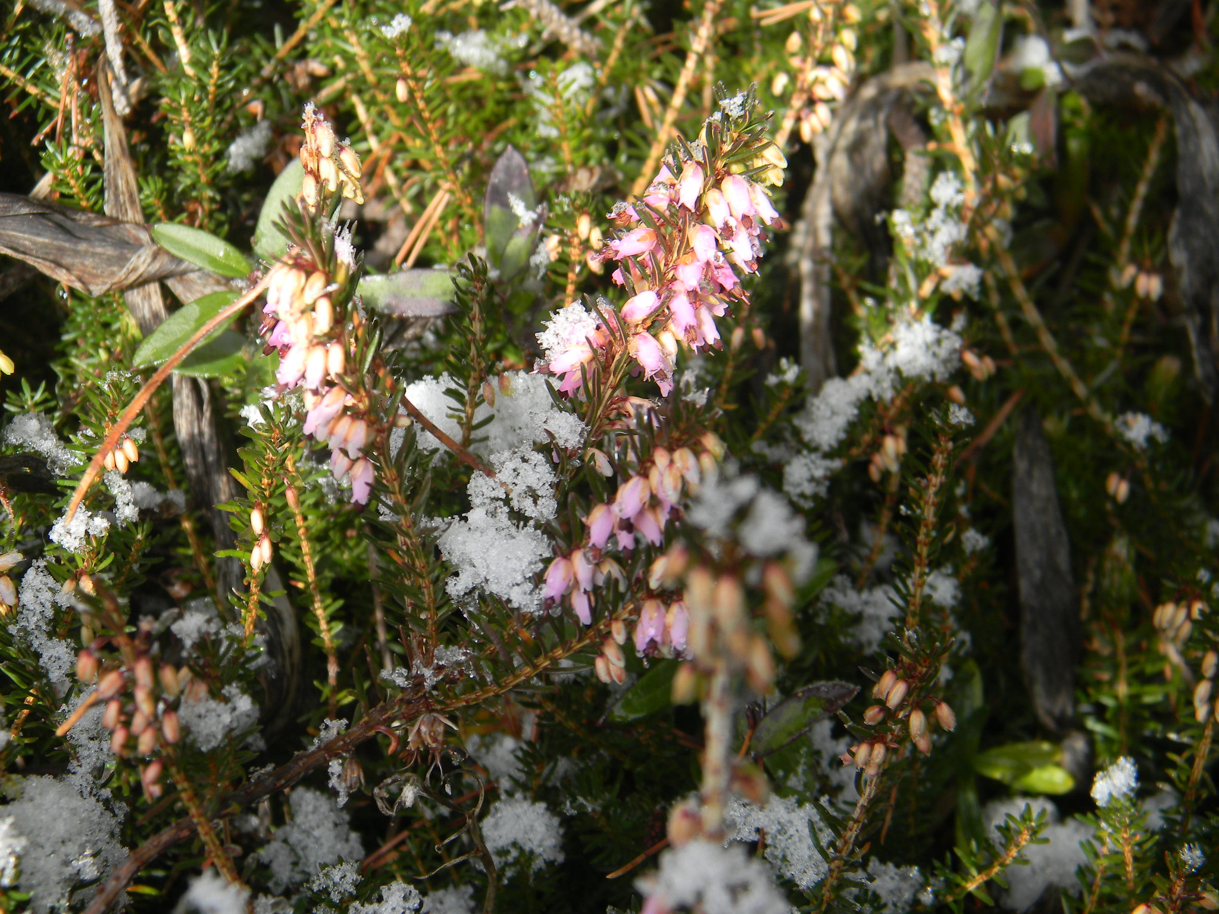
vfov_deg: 21.9
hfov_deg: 29.0
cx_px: 610
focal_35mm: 67
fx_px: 2359
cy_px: 457
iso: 80
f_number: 4.3
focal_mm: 12.2
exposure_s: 1/143
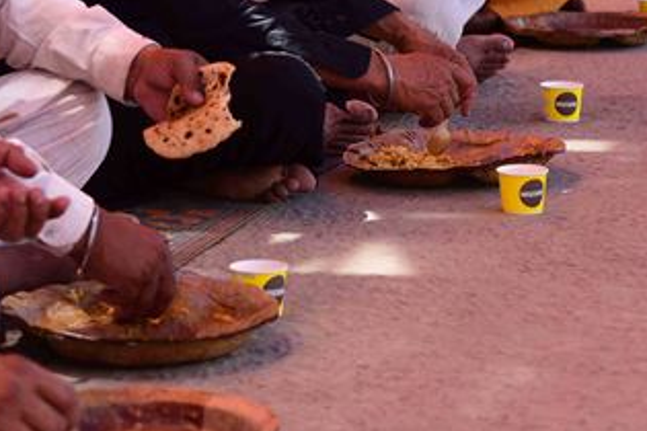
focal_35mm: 178
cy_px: 2
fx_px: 3199
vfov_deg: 7.7
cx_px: 140
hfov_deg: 11.5
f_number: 4.5
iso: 1000
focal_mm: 70
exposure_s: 1/1000
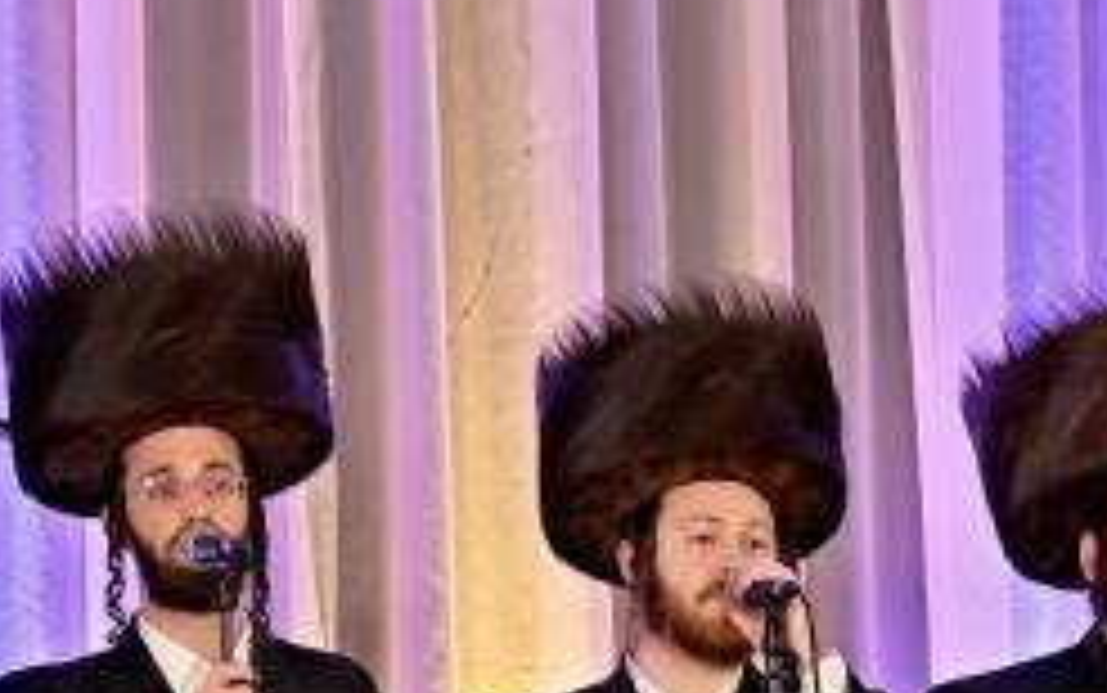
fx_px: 6278
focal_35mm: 208
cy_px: 745
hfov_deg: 10.0
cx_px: -9
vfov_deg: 6.3
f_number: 4
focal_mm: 49
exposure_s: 1/160
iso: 1000
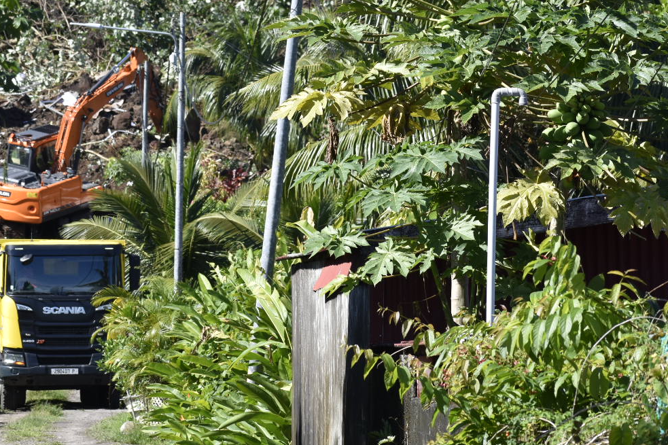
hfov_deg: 7.4
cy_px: 86
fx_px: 5139
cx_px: 244
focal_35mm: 277
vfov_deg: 5.0
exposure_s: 1/250
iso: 140
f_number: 8
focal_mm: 112
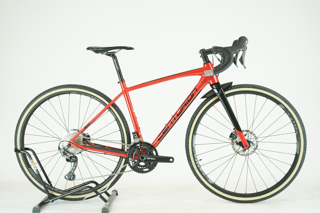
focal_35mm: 56
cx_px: 160
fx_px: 498
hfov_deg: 35.6
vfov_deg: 24.2
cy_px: 106
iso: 1600
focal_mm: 56
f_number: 5.6
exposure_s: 1/200
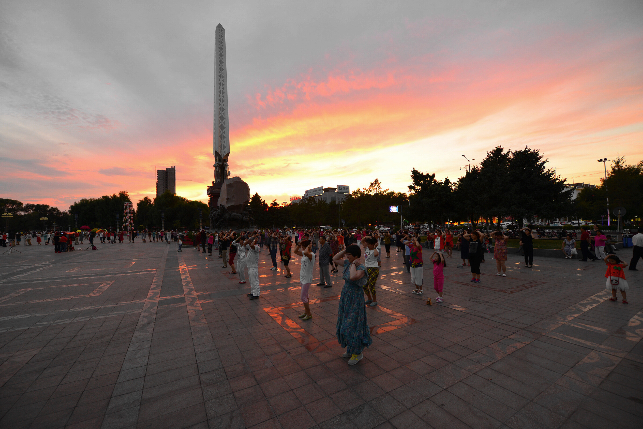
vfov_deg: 81.2
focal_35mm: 14
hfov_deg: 104.2
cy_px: 214
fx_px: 250
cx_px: 322
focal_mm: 14
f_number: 3.5
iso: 800
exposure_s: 1/100
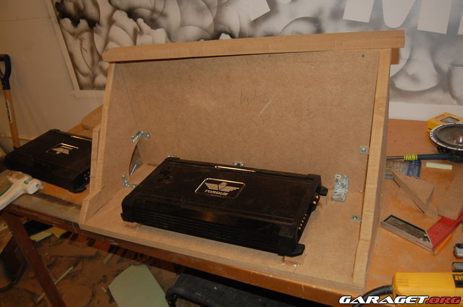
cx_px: 232
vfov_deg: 43.4
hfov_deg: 62.0
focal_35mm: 30
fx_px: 385
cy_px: 154
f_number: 3.8
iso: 400
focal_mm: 20
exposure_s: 1/60
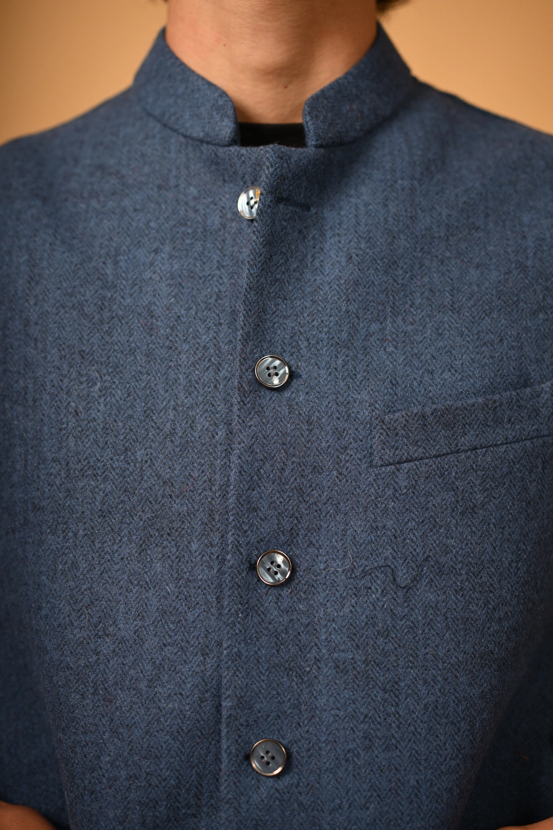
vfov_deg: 39.6
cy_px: 415
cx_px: 276
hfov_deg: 27.0
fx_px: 1152
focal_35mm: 50
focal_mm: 50
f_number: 2.2
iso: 200
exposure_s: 1/1250
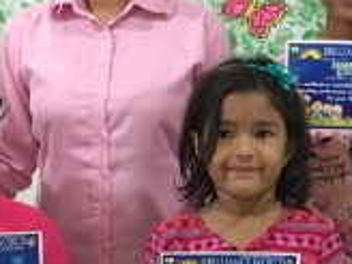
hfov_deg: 17.4
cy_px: 305
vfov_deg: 12.8
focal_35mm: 113
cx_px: 236
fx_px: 1149
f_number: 2.2
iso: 250
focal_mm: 4.15
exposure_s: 1/17
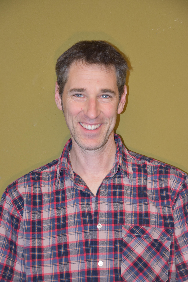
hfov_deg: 12.2
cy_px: 141
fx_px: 881
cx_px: 94
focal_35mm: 112
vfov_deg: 18.2
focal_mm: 75
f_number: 5.3
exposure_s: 1/60
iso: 1250
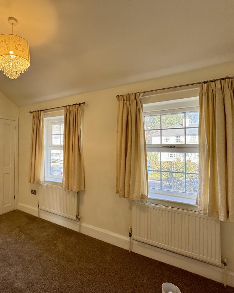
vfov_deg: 83.3
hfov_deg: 68.9
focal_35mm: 19
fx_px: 164
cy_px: 144
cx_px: 78
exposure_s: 1/99
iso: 64
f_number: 2.2
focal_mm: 2.22
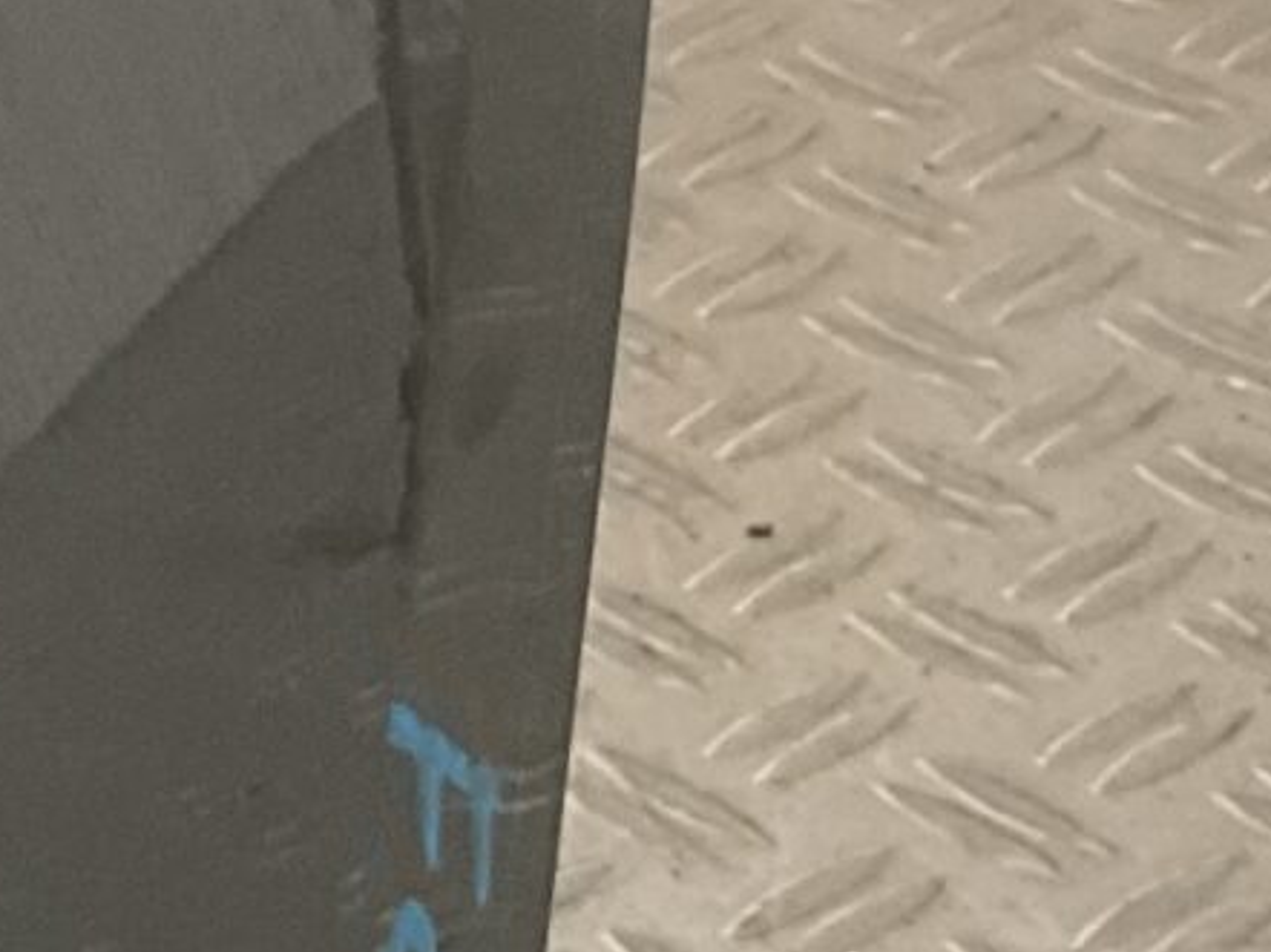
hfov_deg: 10.8
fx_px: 6165
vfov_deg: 8.1
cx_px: -1193
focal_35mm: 168
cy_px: -1349
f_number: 1.8
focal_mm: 3
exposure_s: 1/120
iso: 40
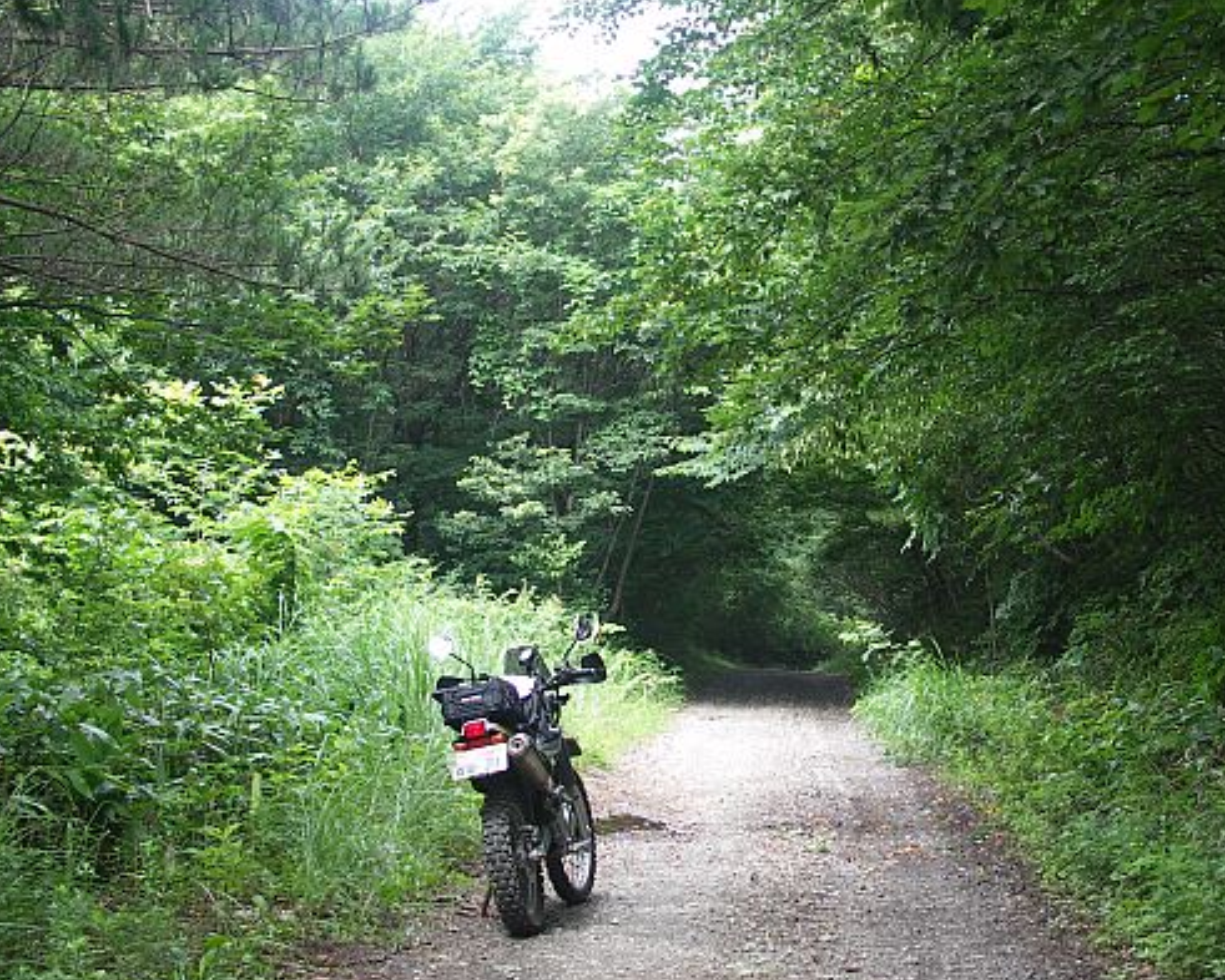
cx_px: 763
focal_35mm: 56
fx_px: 2031
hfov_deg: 33.4
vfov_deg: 27.1
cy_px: 574
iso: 50
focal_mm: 11.4
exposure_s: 1/60
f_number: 3.2
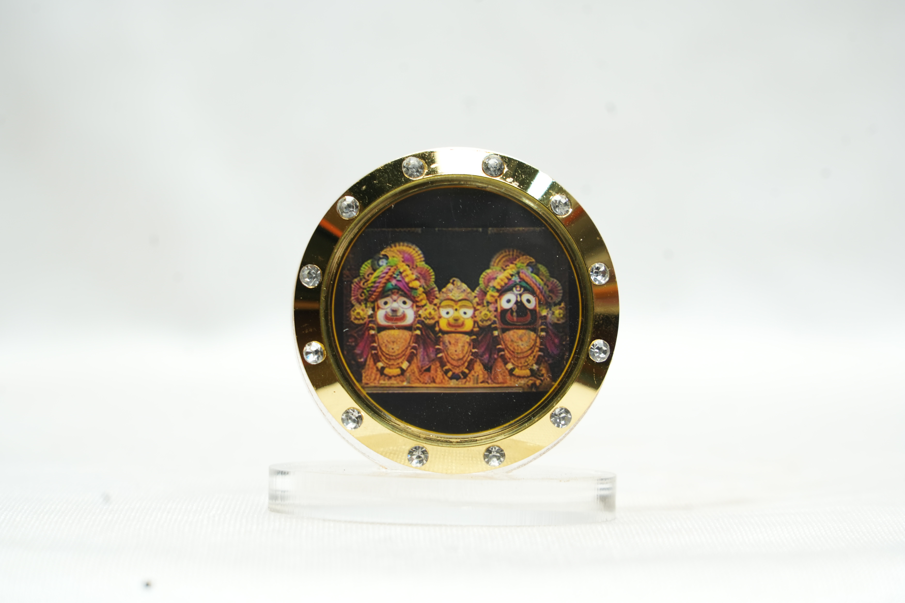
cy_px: 302
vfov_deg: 13.0
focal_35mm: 105
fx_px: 2639
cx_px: 452
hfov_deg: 19.5
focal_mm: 105
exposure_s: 1/50
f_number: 7.1
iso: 500
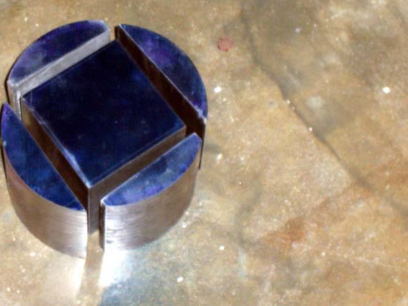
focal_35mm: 157
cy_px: 142
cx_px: 141
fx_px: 1850
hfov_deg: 12.6
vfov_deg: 9.4
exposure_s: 1/90
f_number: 4.8
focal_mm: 16.8
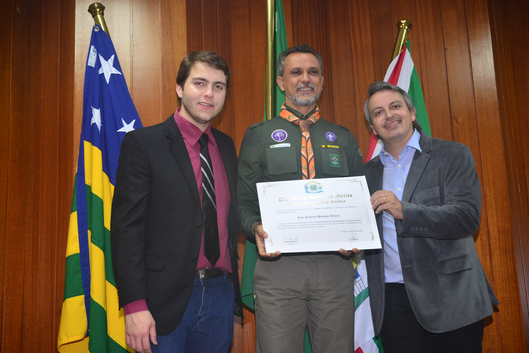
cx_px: 264
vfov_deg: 26.0
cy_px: 176
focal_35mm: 52
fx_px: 764
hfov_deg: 38.2
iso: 2000
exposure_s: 1/60
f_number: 7.1
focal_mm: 52
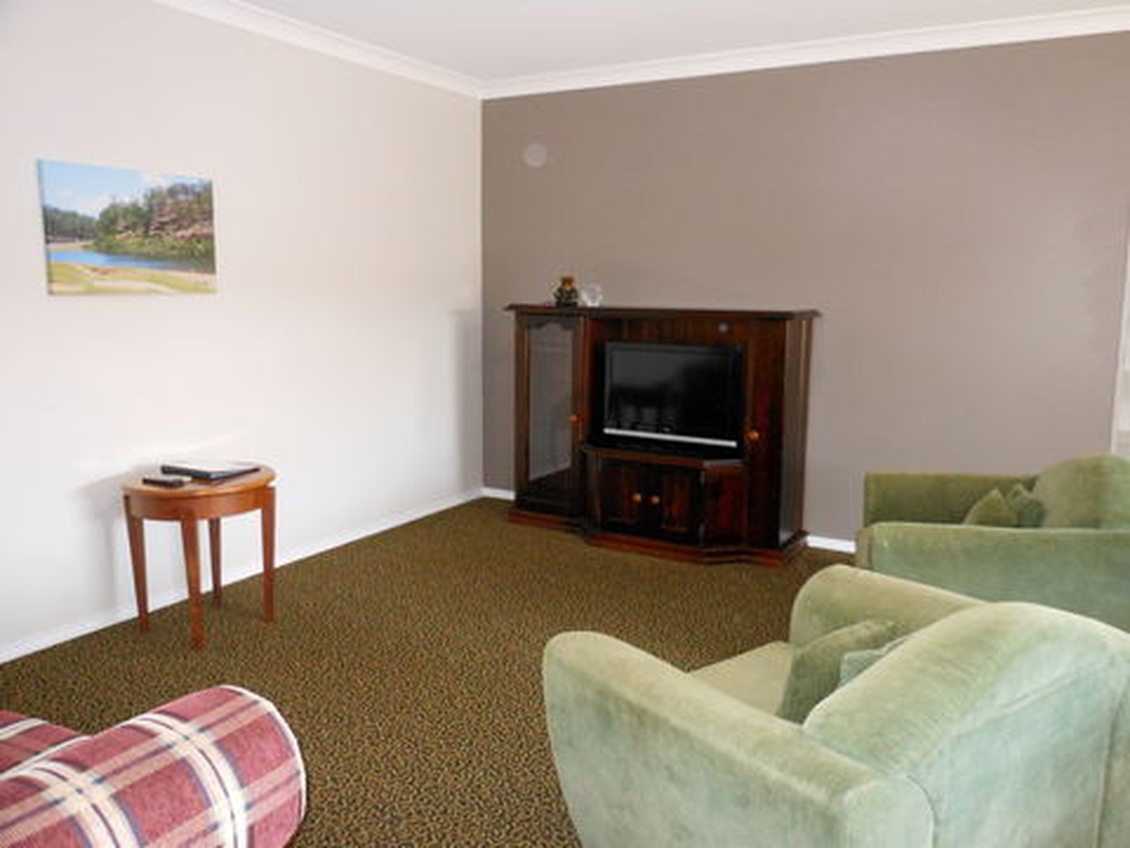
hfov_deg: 63.4
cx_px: 565
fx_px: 914
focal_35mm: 28
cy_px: 424
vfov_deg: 49.7
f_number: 3.7
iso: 500
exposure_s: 1/25
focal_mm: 5
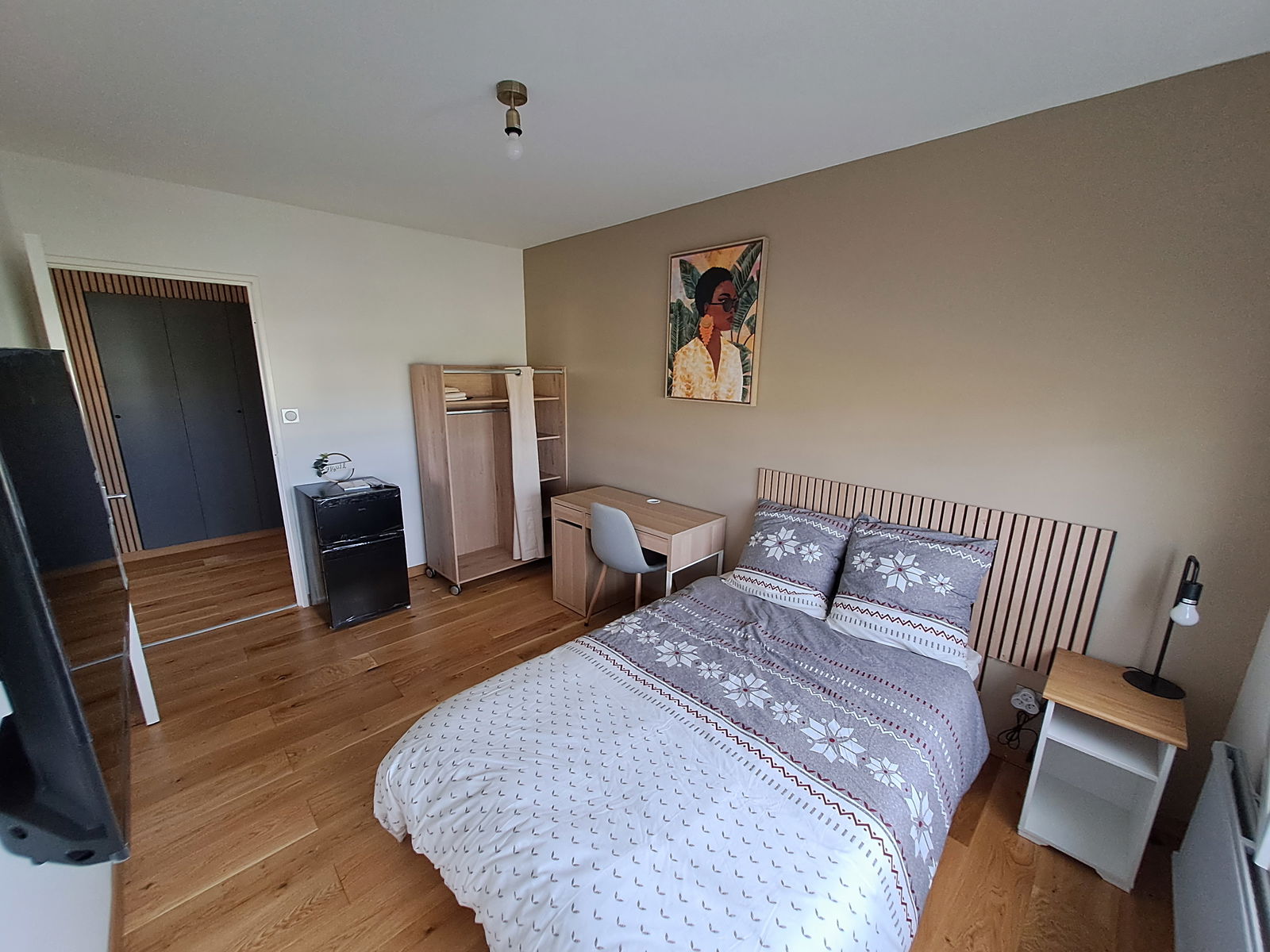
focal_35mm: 13
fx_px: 477
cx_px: 635
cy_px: 476
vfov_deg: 89.9
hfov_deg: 106.2
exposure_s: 1/50
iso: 160
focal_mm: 1.42
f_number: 2.2
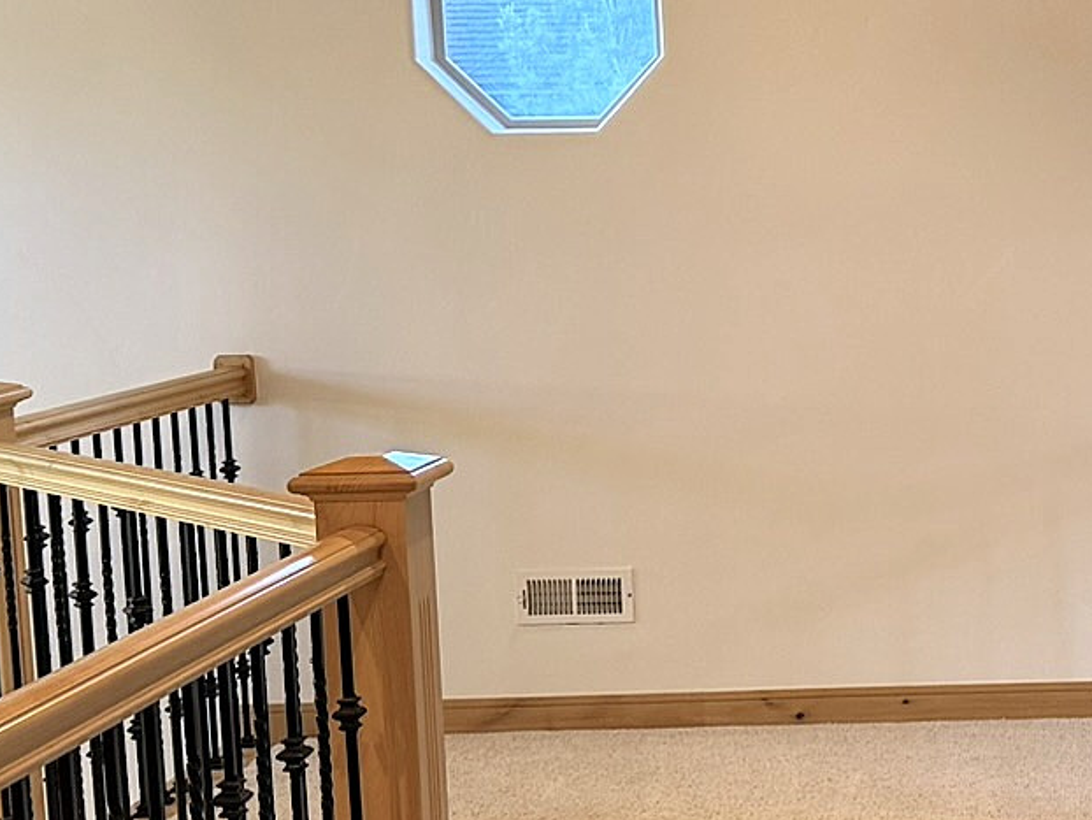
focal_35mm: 79
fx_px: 2493
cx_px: 1183
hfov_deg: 23.3
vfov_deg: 18.7
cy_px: 464
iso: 200
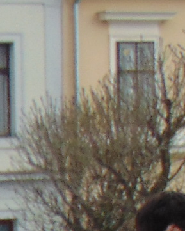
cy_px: 466
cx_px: -538
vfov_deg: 7.6
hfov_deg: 5.5
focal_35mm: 245
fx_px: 1676
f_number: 3.2
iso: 80
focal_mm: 6.3
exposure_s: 1/500
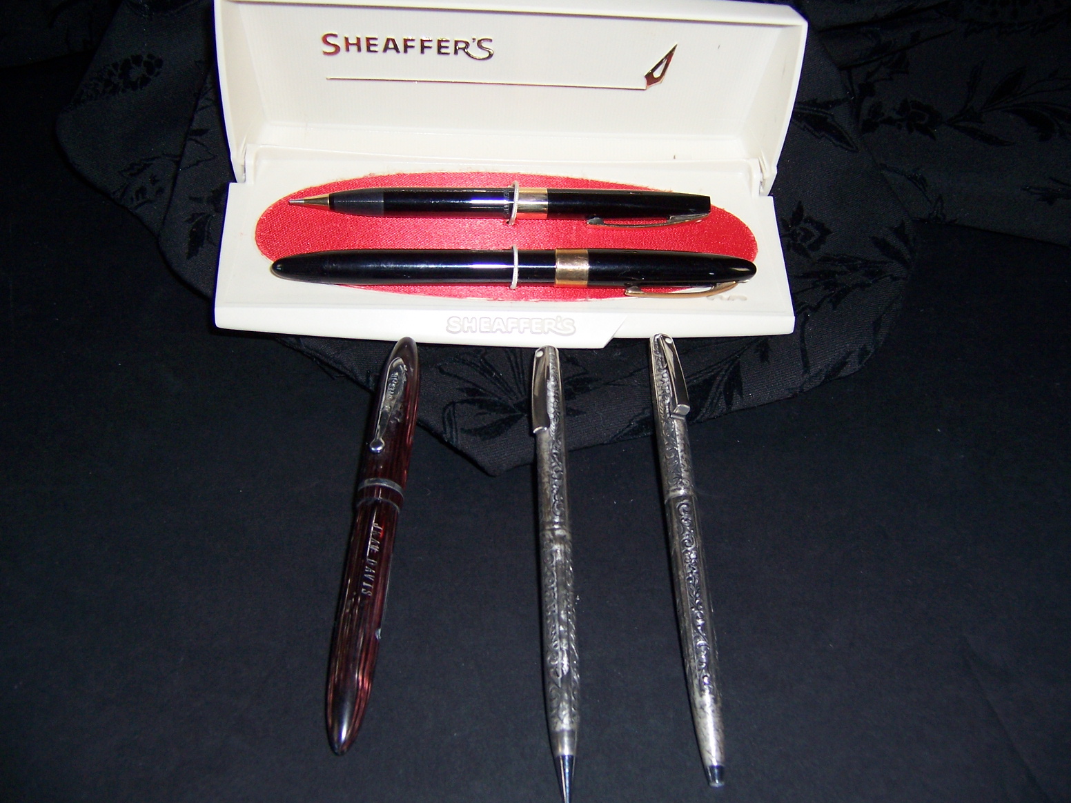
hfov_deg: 55.4
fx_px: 1021
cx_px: 536
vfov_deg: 42.9
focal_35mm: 33
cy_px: 402
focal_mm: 5.5
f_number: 2.8
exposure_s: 1/60
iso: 140
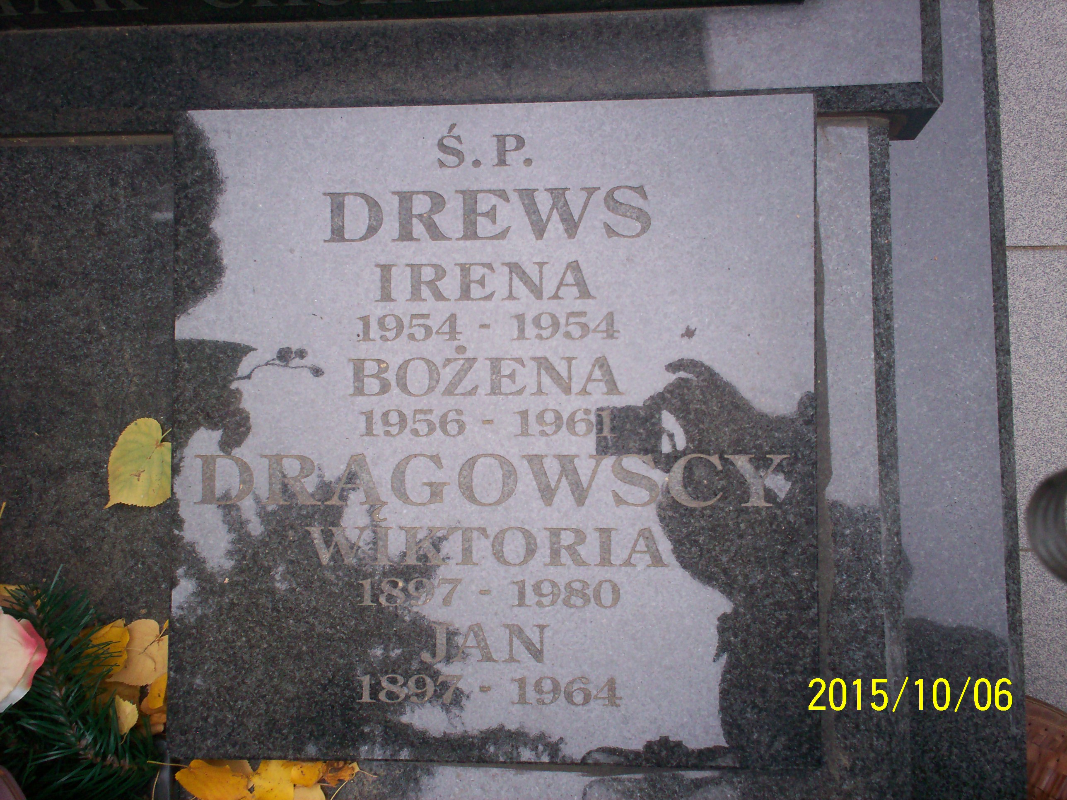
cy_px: 400
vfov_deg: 39.7
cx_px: 534
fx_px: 1110
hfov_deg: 51.4
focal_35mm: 36
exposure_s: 1/45.5
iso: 140
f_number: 4.5
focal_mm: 6
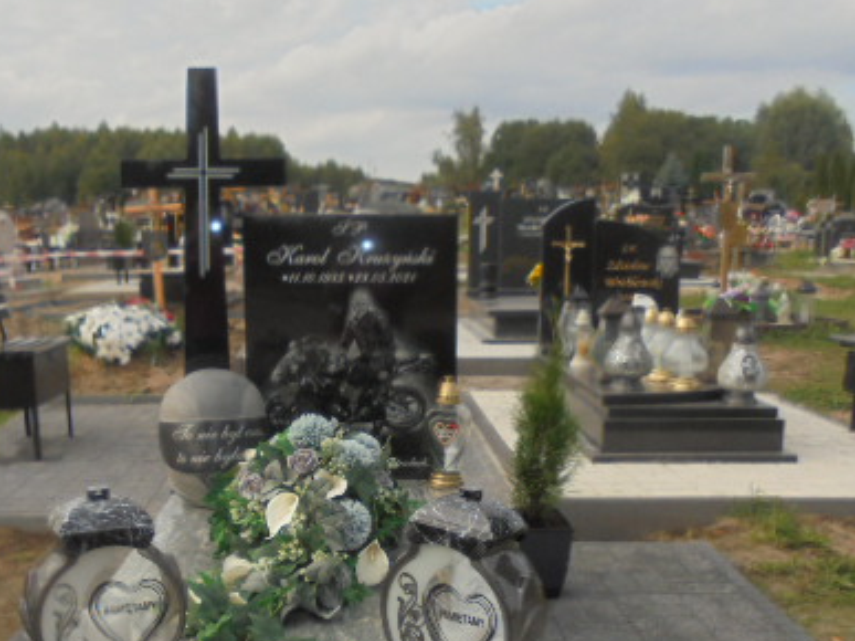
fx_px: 1062
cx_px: 327
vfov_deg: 32.8
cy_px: 495
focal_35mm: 43
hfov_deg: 43.6
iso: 100
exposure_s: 1/500
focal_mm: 4.6
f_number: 3.5
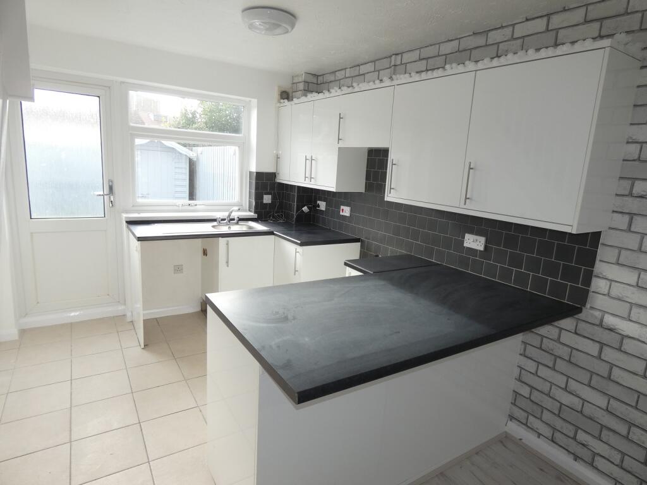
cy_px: 242
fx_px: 374
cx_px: 324
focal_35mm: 20
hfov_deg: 81.7
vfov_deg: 66.0
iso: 100
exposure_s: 1/60
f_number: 2.8
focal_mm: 3.6
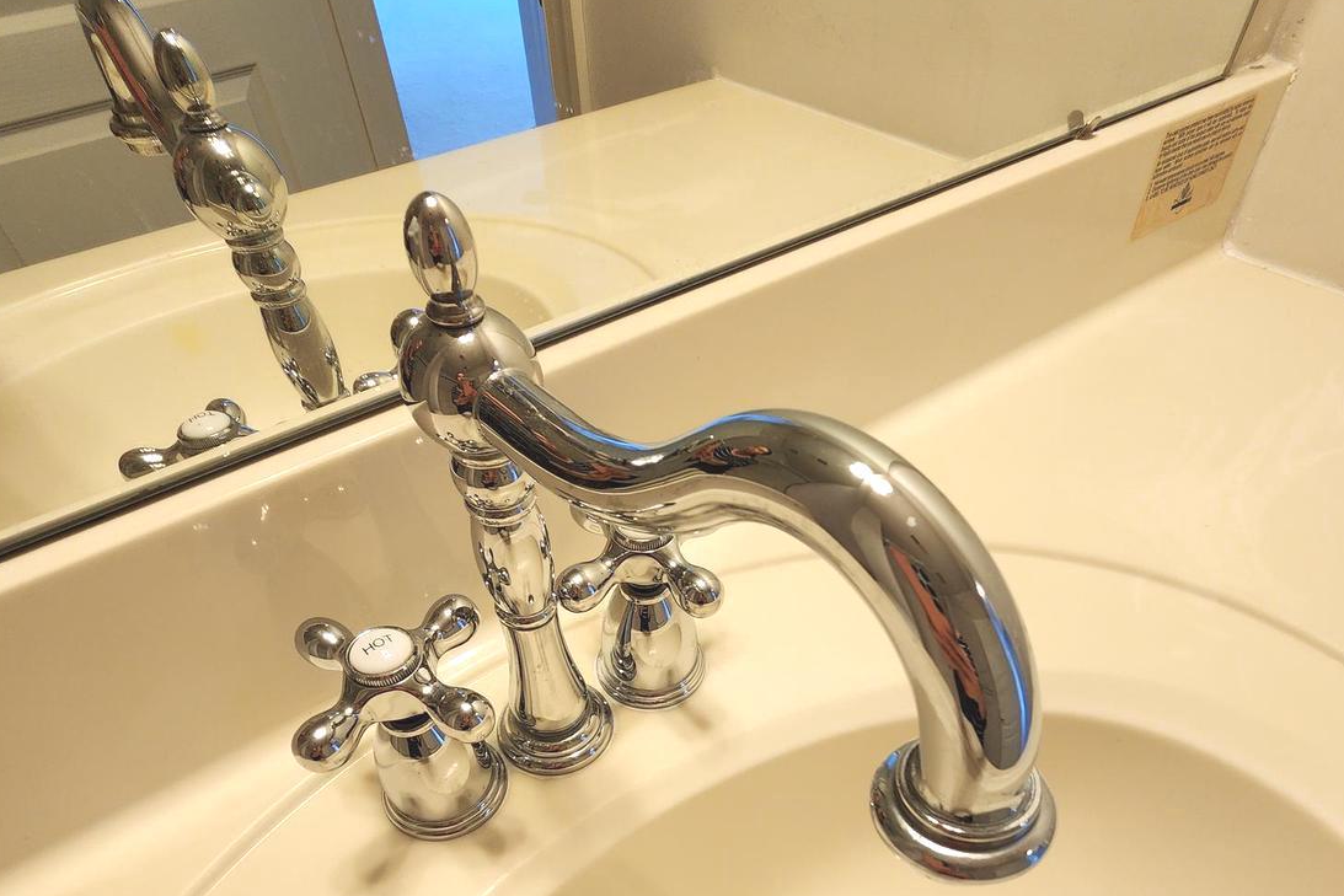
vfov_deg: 58.3
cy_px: 750
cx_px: 694
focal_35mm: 19
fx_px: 709
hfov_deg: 86.9
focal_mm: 2.2
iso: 125
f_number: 2.2
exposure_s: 1/60
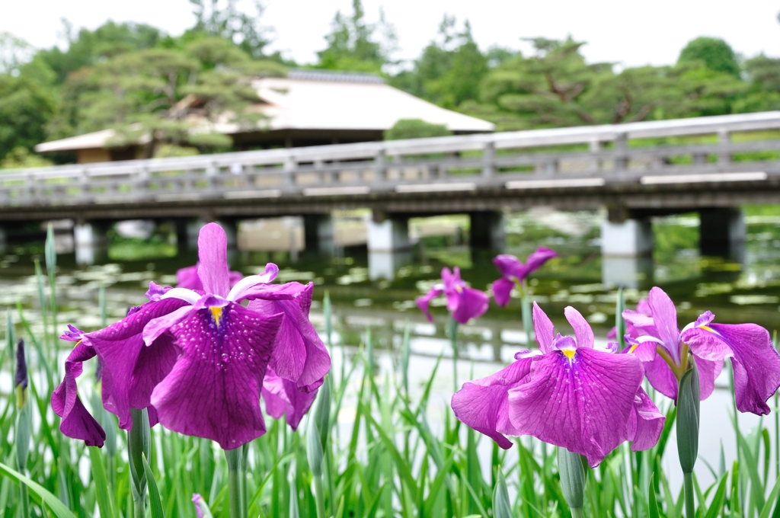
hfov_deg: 35.1
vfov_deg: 23.7
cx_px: 390
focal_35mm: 57
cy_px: 259
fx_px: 1233
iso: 200
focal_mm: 38
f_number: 8
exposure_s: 1/250
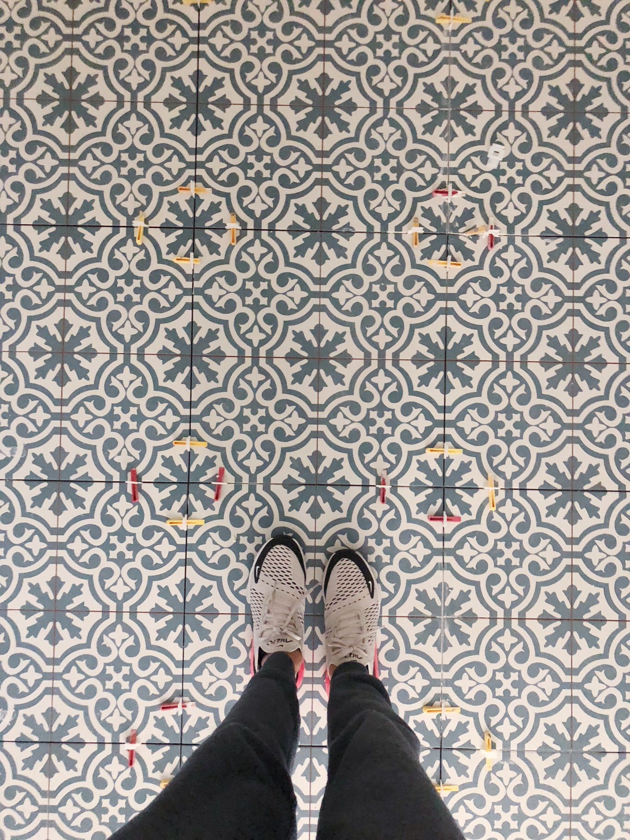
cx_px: 315
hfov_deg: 49.8
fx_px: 679
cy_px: 420
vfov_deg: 63.4
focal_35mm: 28
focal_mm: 3.99
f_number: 1.8
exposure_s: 1/4
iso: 80
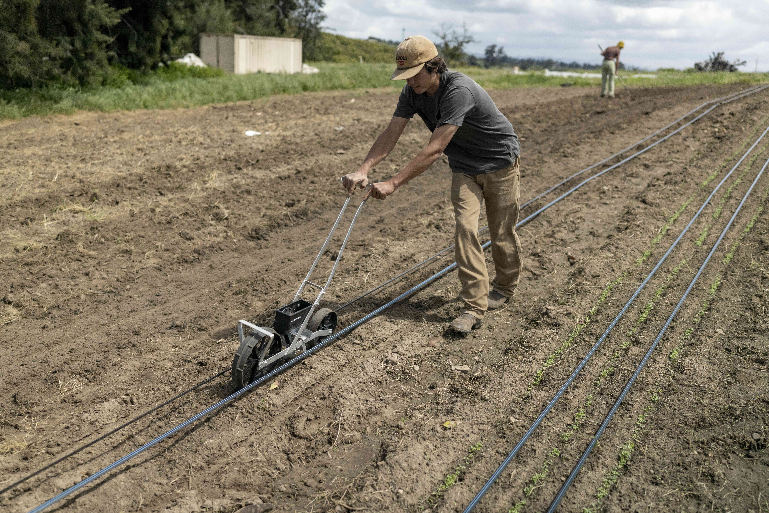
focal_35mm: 35
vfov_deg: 37.9
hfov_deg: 54.4
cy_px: 256
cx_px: 384
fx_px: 748
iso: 1600
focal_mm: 35
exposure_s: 1/400
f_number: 2
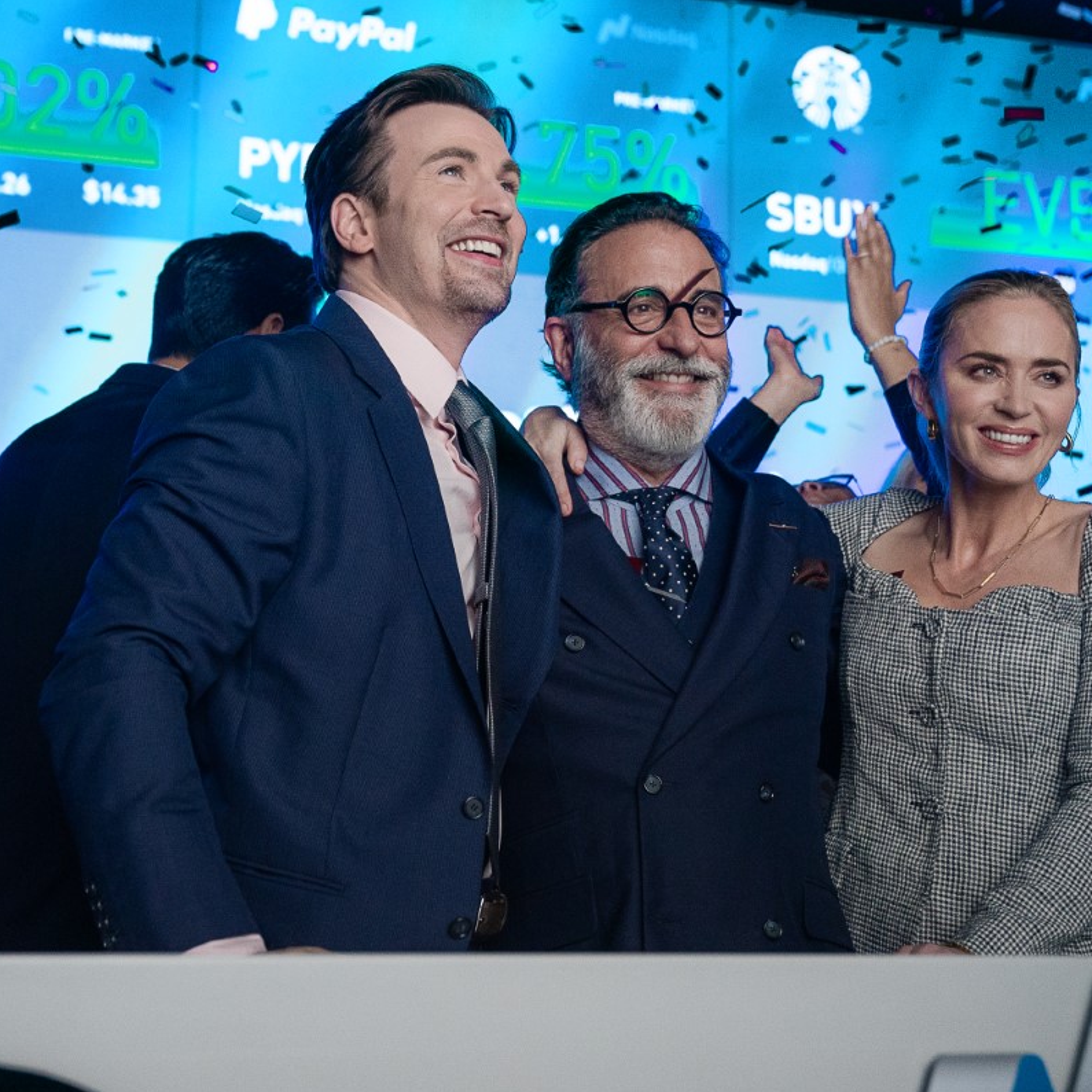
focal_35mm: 50
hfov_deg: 33.9
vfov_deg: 34.0
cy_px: 548
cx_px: 641
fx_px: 1785
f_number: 3.5
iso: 3200
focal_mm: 39
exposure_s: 1/250
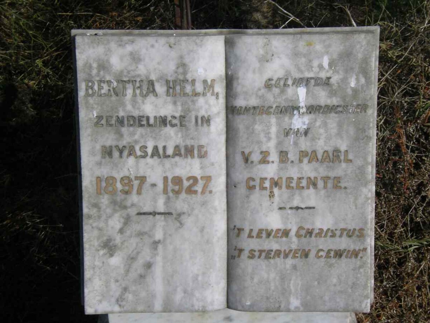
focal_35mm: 70
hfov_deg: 27.8
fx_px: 870
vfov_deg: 21.0
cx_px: 215
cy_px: 162
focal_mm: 10.8
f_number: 8.4
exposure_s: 1/250
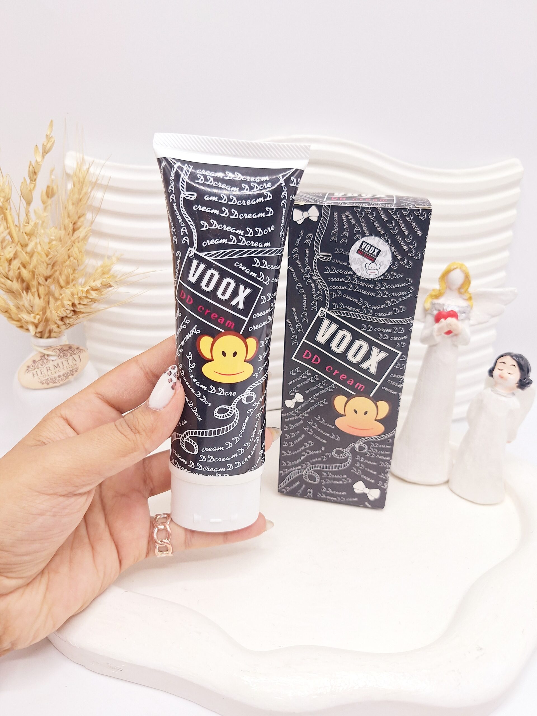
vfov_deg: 73.9
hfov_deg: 58.9
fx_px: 476
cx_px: 268
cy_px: 358
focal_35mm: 23
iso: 40
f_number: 1.8
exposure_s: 1/435
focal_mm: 5.54
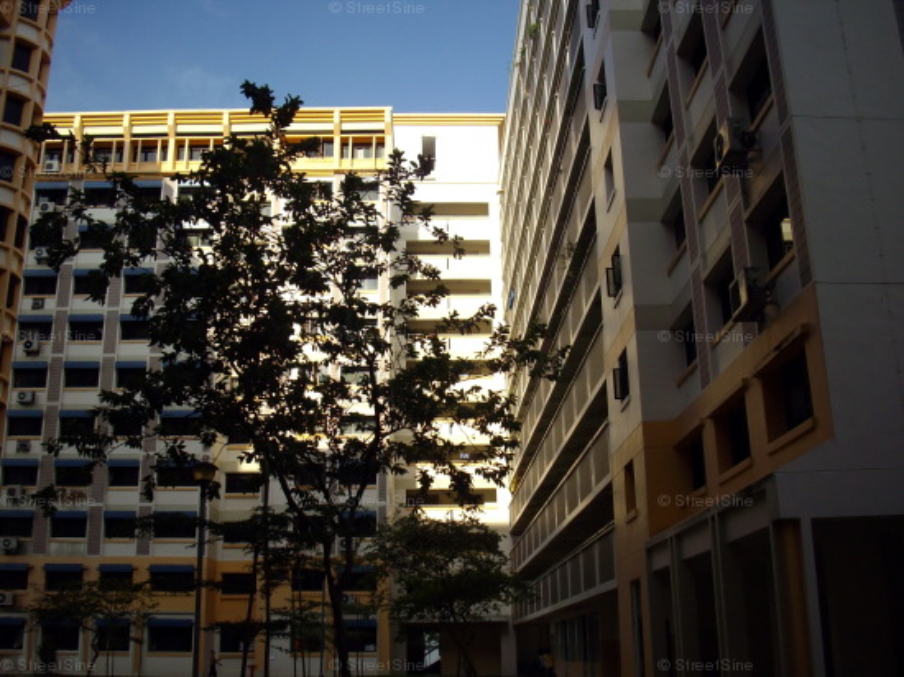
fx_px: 966
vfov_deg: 38.6
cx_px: 452
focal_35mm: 37
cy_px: 338
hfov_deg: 50.2
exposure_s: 1/250
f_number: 5.6
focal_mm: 6.2
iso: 80
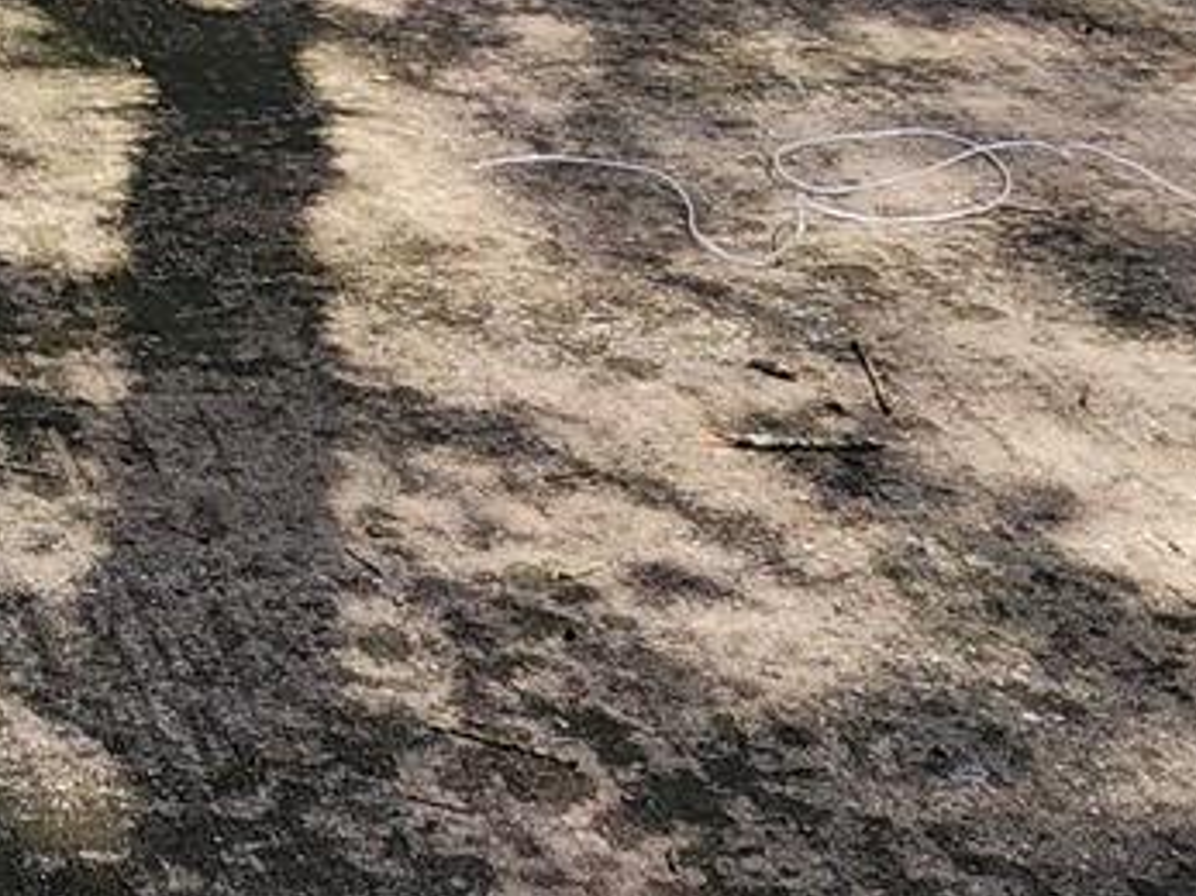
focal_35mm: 106
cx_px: -624
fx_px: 3661
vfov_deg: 12.4
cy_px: -882
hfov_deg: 16.8
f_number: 1.8
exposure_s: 1/484
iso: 12
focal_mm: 6.4
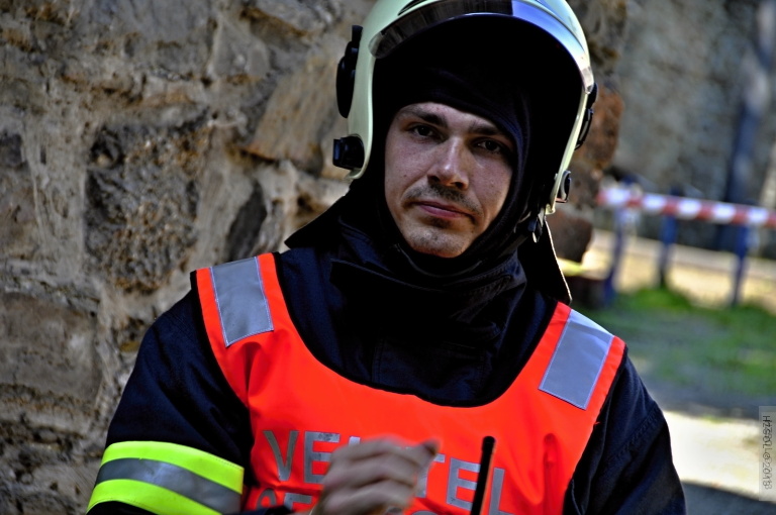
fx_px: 3617
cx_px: 388
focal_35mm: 168
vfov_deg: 8.1
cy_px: 258
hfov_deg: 12.2
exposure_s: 1/125
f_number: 5.6
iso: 280
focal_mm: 112
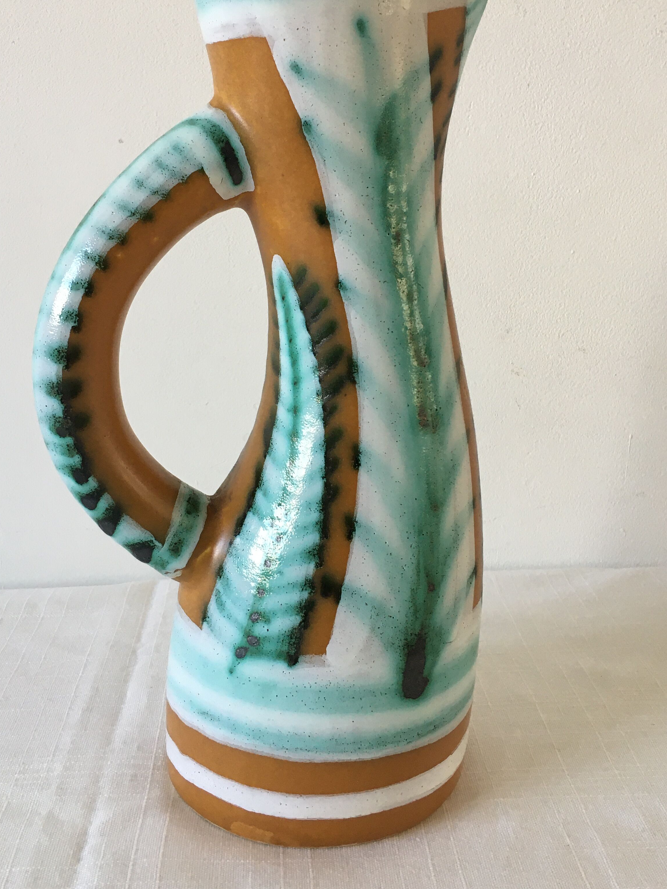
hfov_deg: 37.7
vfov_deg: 48.6
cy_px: 351
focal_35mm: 38
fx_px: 976
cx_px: 355
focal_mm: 4.15
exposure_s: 1/33
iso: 32
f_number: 2.2
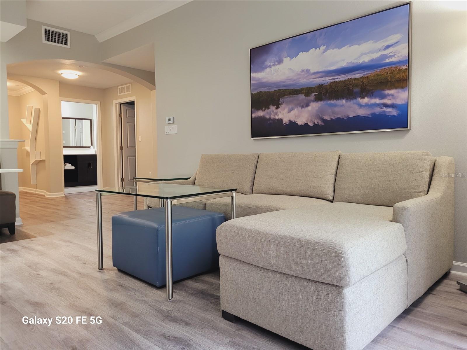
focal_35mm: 26
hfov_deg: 67.3
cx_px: 234
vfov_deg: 53.1
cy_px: 175
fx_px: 351
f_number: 1.8
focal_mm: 5.4
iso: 250
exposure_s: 1/40
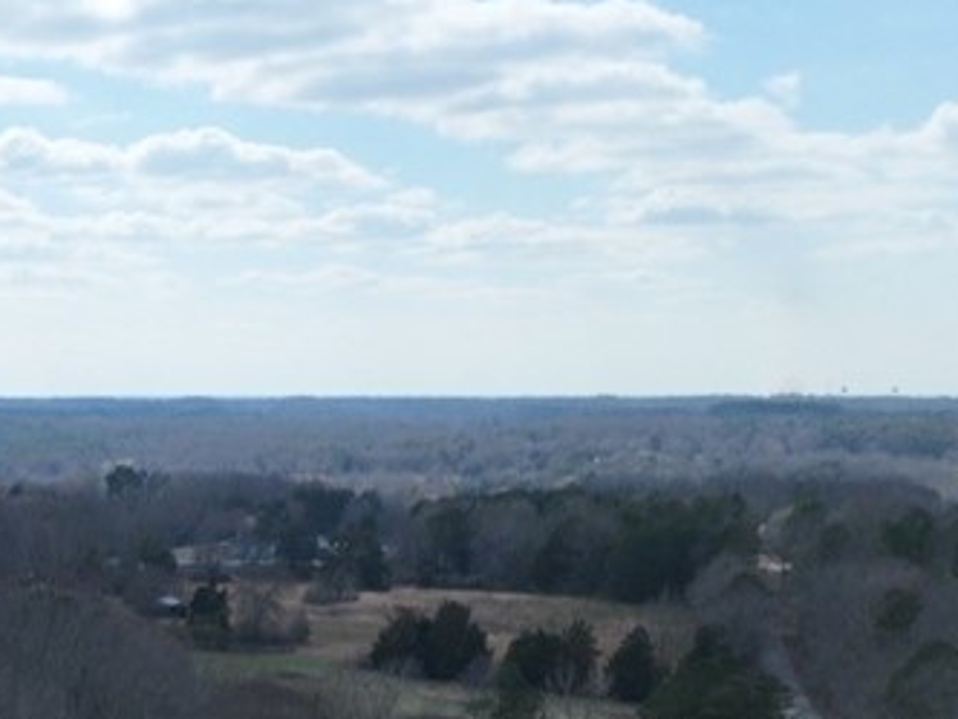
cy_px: 923
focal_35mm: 74
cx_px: -315
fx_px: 2048
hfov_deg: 23.1
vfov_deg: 18.6
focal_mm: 12.29
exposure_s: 1/640
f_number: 2.8
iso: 250
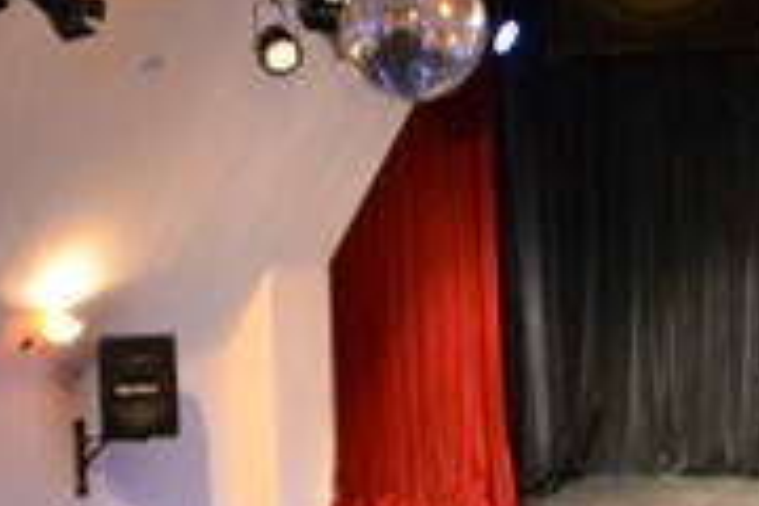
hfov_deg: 22.2
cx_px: 637
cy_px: 223
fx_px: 1897
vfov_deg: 15.2
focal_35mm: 90
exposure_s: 1/13
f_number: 3.5
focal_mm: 18
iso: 3200
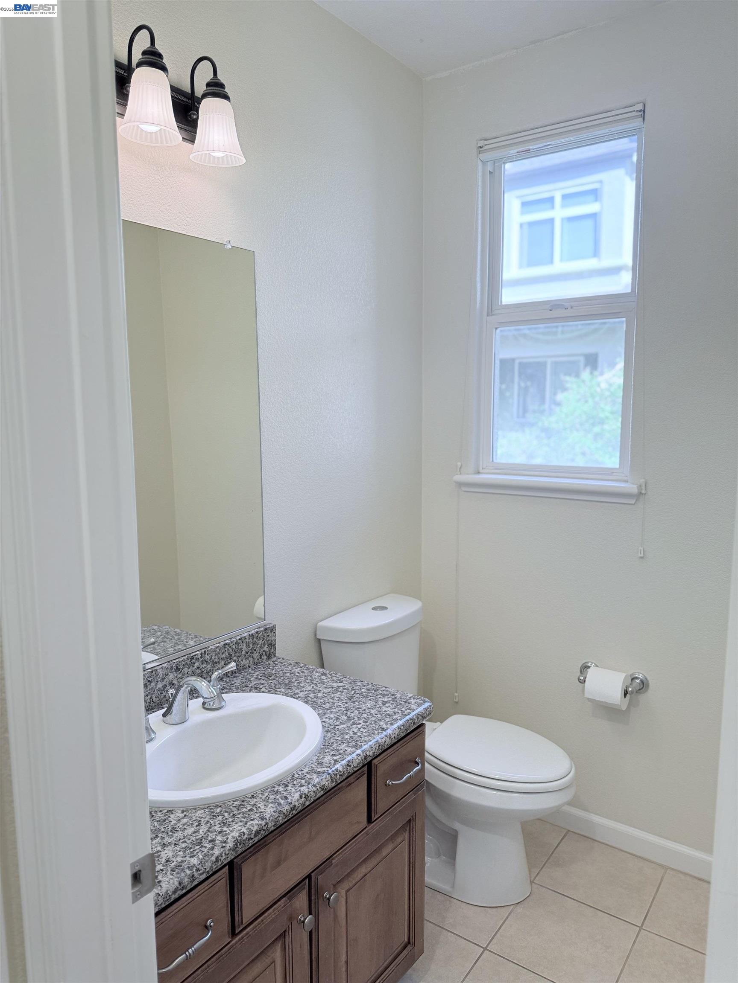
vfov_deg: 71.6
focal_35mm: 24
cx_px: 369
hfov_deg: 56.8
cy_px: 492
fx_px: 682
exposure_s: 1/231
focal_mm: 6.76
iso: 125
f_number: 1.78
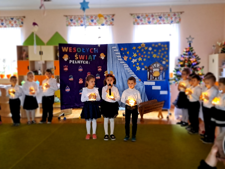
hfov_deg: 69.4
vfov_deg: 54.9
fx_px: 162
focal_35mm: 25
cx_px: 112
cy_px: 84
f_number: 1.8
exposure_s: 1/20
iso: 500
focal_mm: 4.65
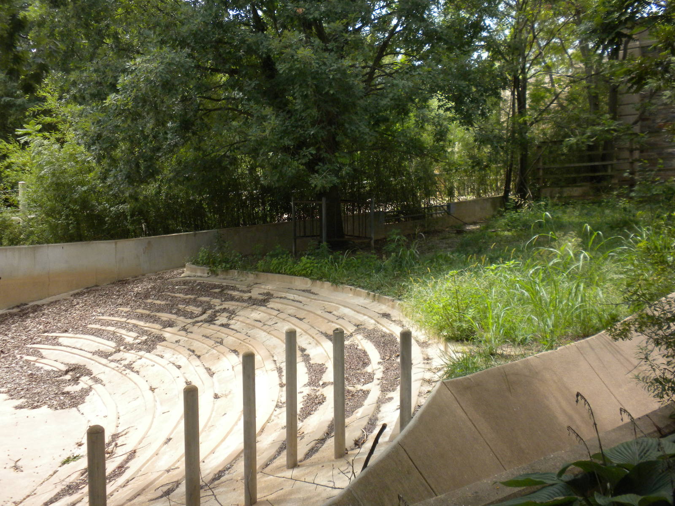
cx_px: 338
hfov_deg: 50.1
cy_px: 253
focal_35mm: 37
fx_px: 721
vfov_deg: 38.7
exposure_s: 1/500
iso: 197
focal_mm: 6.6
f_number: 3.5
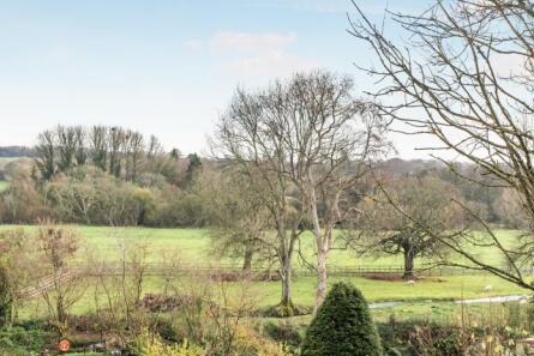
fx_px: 786
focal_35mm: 53
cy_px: 184
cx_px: 230
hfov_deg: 37.4
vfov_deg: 25.5
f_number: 8
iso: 400
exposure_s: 1/250
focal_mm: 24
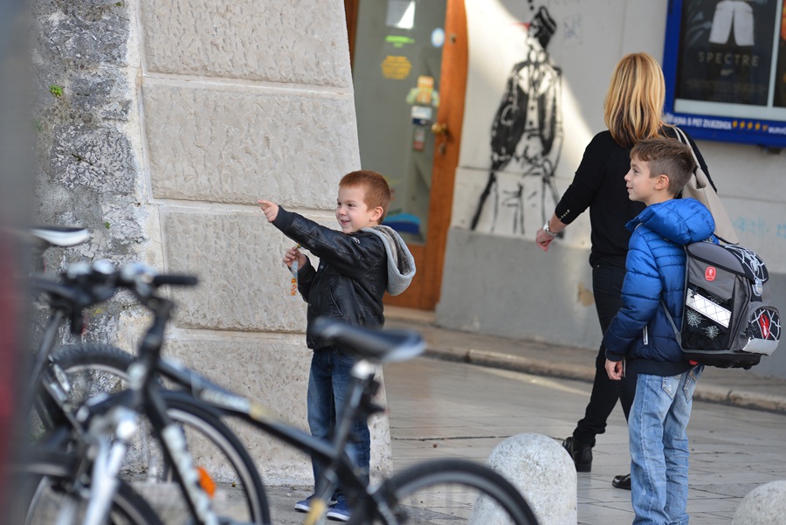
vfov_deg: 6.9
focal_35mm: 200
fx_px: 4369
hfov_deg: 10.3
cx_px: 393
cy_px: 262
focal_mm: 200
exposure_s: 1/250
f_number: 5
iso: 160
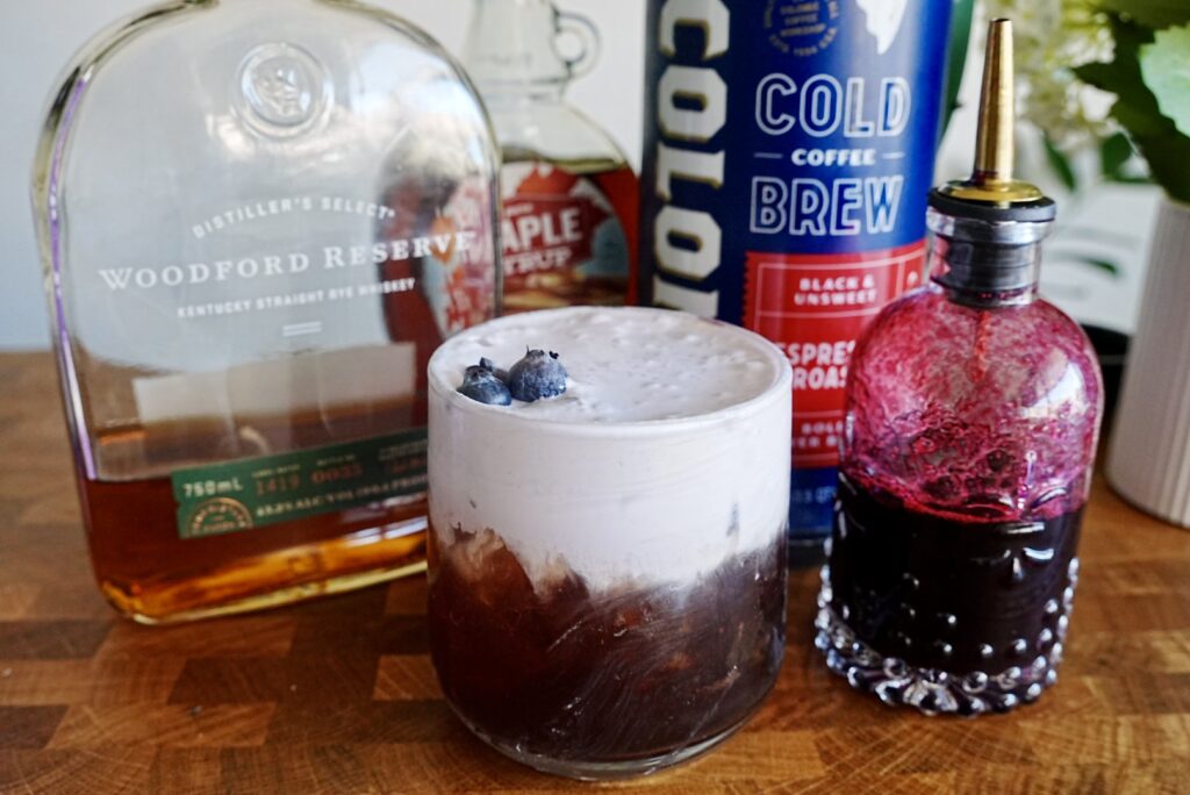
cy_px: 398
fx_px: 1106
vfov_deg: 39.5
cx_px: 595
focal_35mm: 33
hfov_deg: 56.5
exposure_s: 1/80
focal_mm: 22.3
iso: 1000
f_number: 5
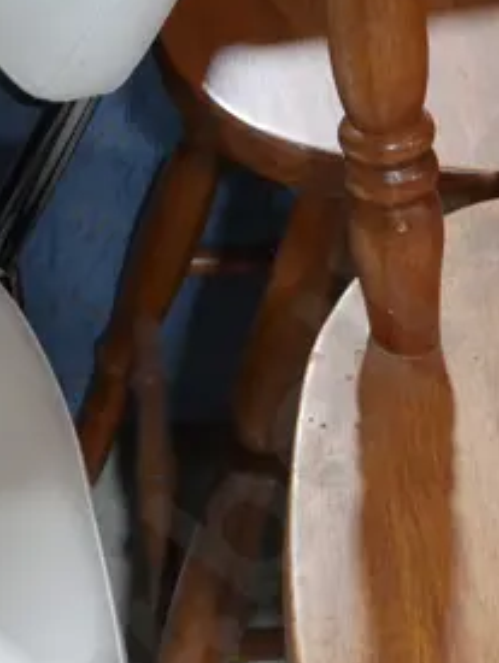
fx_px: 2282
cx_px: 616
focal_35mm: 119
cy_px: 46
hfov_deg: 12.2
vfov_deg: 16.3
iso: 640
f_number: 3.6
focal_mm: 16
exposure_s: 1/60
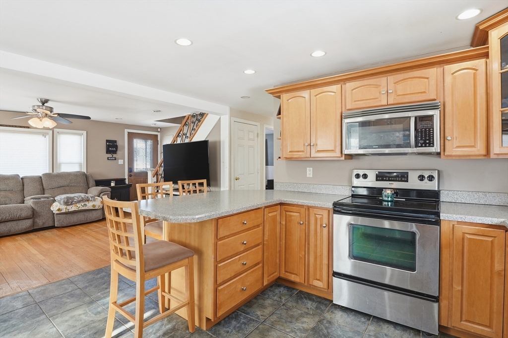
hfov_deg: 95.0
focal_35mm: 16
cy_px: 169
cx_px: 254
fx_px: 233
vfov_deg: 72.0
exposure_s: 1/200
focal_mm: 11
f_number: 7.1
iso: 400
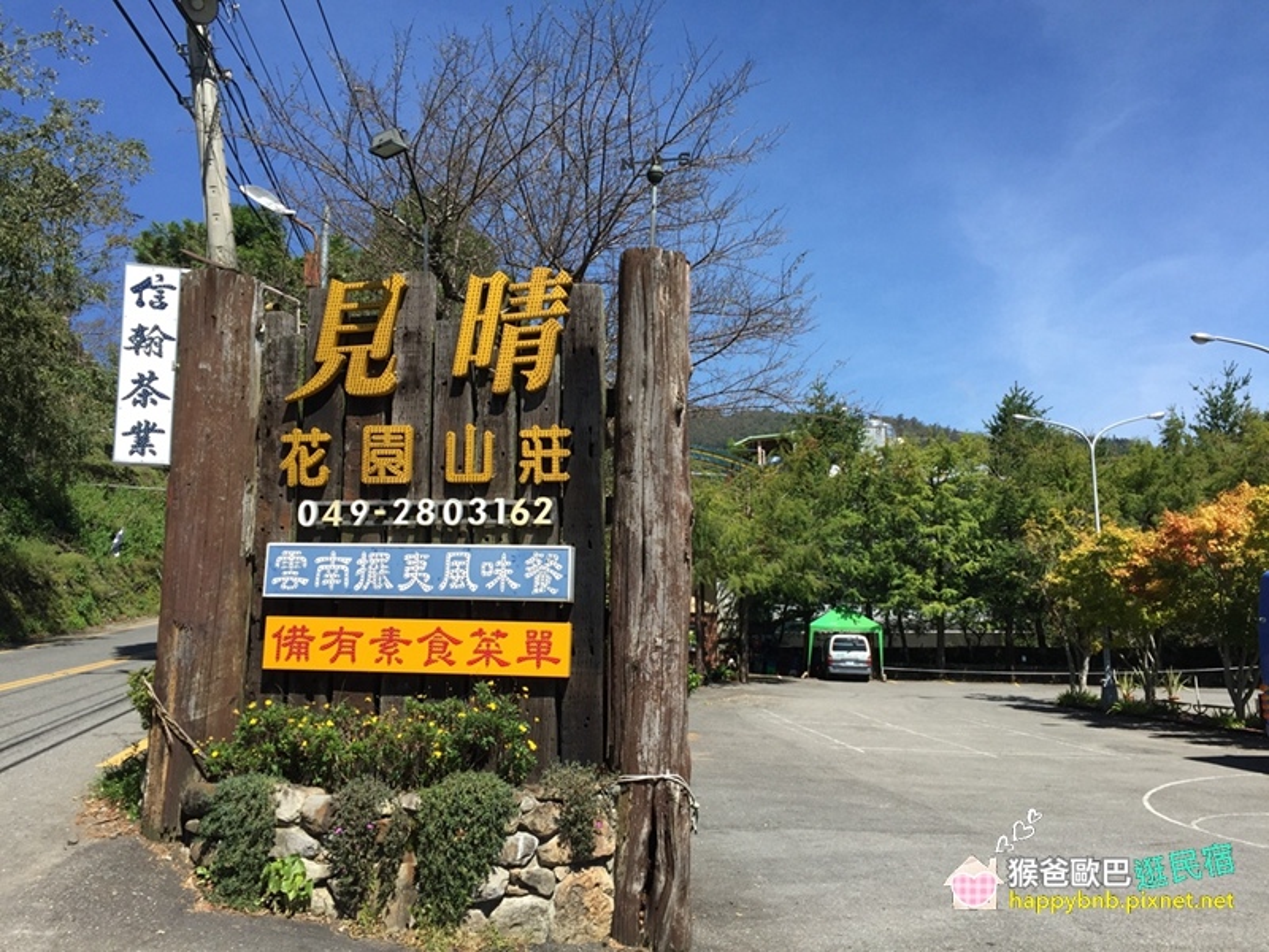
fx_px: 1063
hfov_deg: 61.7
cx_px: 634
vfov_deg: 48.2
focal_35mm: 29
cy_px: 476
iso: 32
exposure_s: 1/1236
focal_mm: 4.15
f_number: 2.2
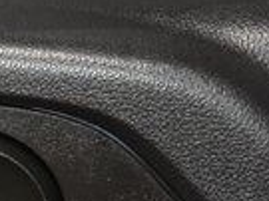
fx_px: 3719
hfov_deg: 4.1
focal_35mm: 479
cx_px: -291
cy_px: 224
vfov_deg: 3.1
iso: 2500
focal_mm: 70
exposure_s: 1/50
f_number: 4.5
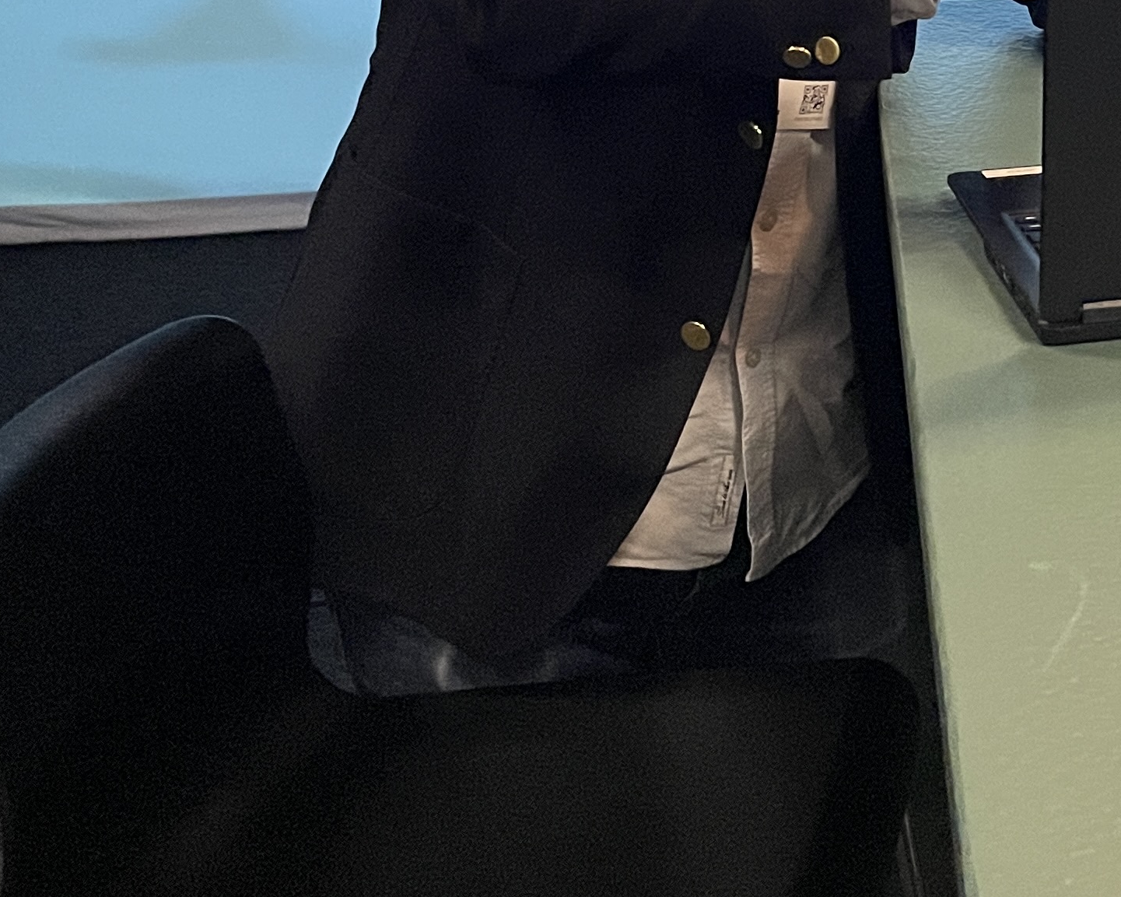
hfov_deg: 24.5
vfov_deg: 20.2
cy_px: -184
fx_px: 2356
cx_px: 1301
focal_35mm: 71
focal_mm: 4.2
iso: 500
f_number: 1.6
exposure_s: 1/60
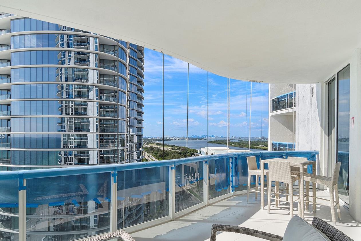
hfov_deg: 85.7
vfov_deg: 64.3
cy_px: 137
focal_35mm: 19
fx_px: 191
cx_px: 142
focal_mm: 10
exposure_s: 1/200
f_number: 11
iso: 100
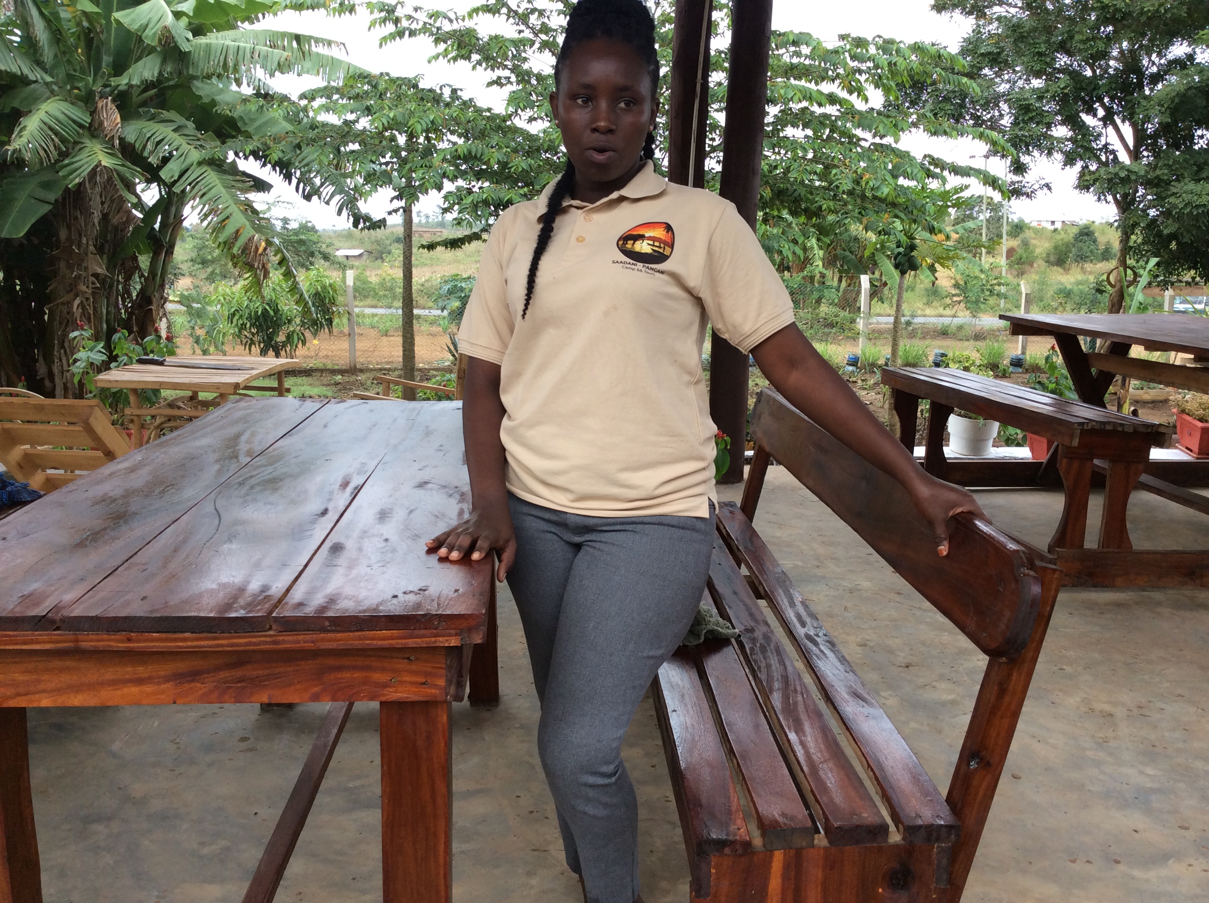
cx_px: 604
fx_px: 1116
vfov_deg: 44.1
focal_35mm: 32
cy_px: 452
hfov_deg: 56.9
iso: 32
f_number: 2.4
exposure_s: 1/182
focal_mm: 3.3
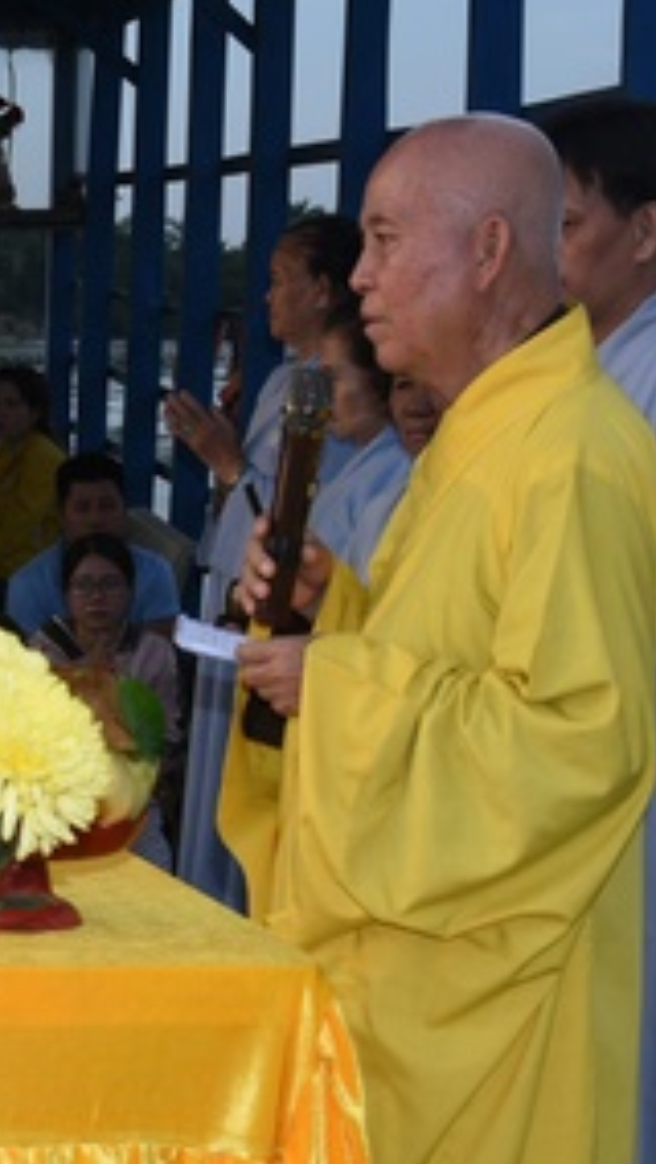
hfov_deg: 13.4
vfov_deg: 25.2
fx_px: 2594
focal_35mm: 84
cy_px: 717
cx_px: -398
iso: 200
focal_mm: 35
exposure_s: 1/100
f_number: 8
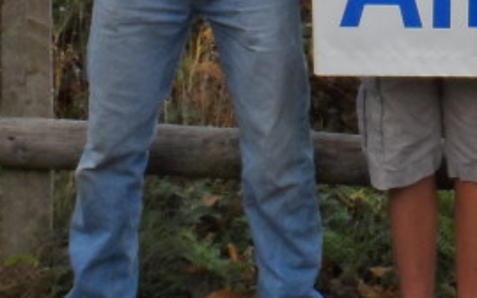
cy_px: -284
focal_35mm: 129
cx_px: 654
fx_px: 1677
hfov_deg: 15.3
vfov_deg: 9.5
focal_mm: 5.3
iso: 80
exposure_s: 1/350
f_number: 3.4
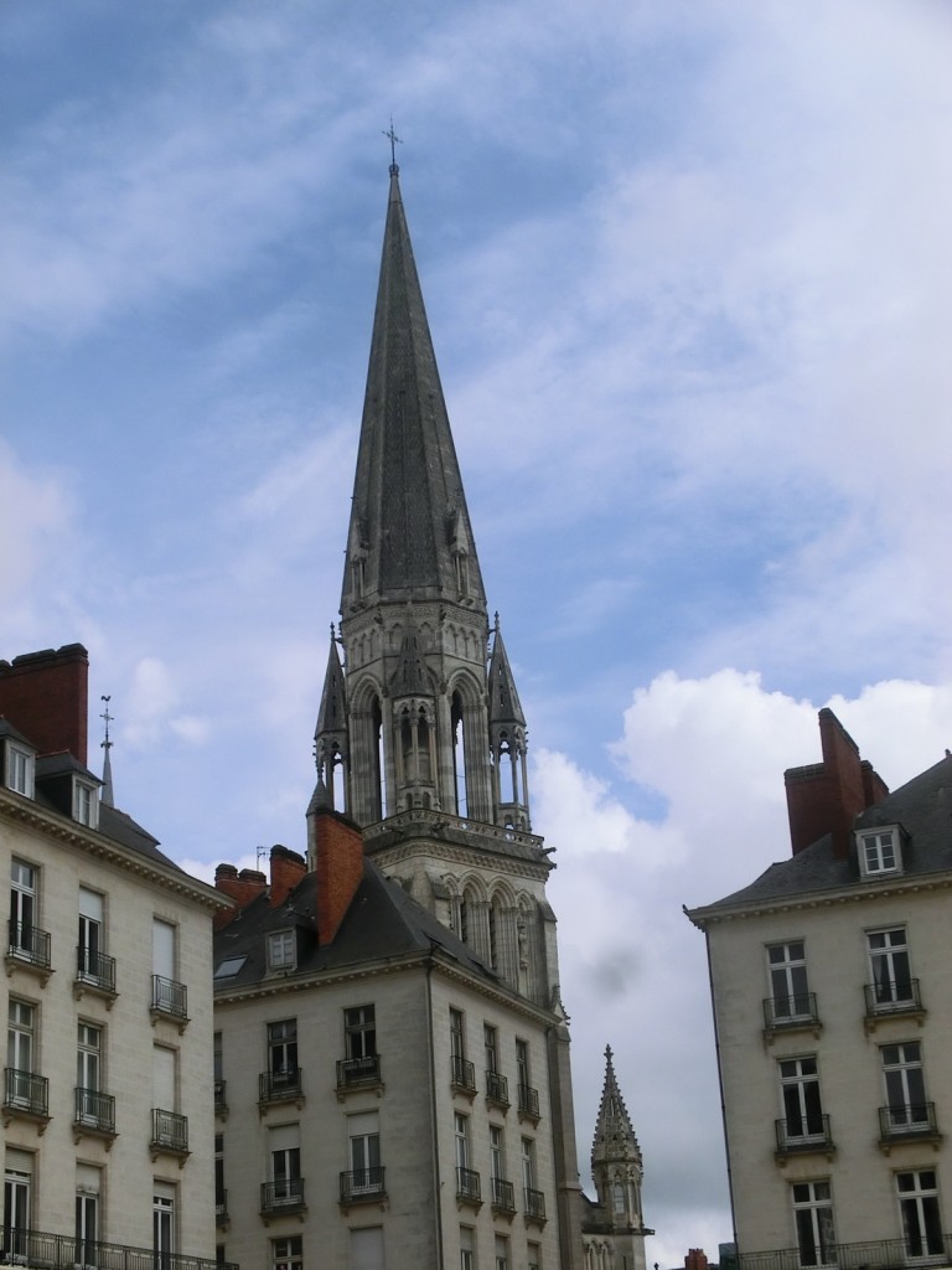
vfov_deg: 30.7
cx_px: 476
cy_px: 635
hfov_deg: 23.3
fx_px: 2310
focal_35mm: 63
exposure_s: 1/250
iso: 100
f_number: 11.8
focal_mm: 11.1
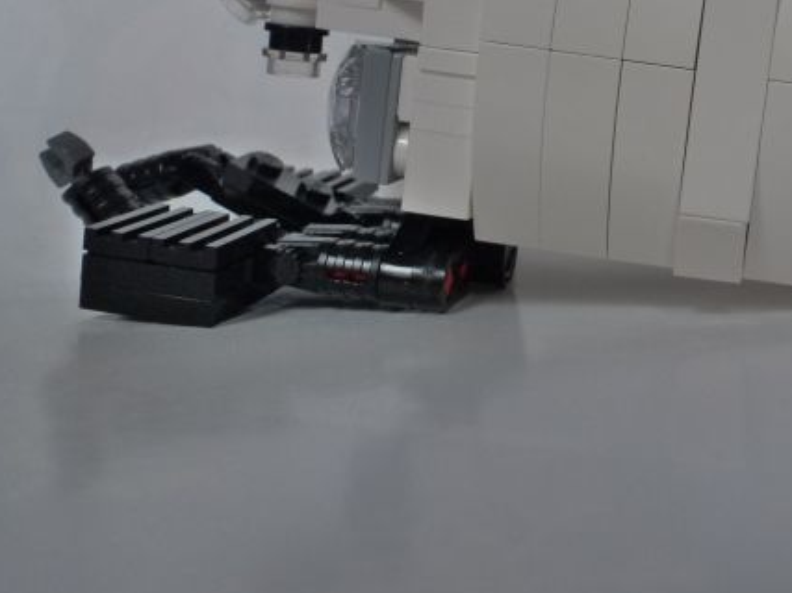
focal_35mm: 45
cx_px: 731
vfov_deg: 31.3
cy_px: 109
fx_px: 1029
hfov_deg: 38.8
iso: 400
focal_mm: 4.3
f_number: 3.3
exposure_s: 1/8
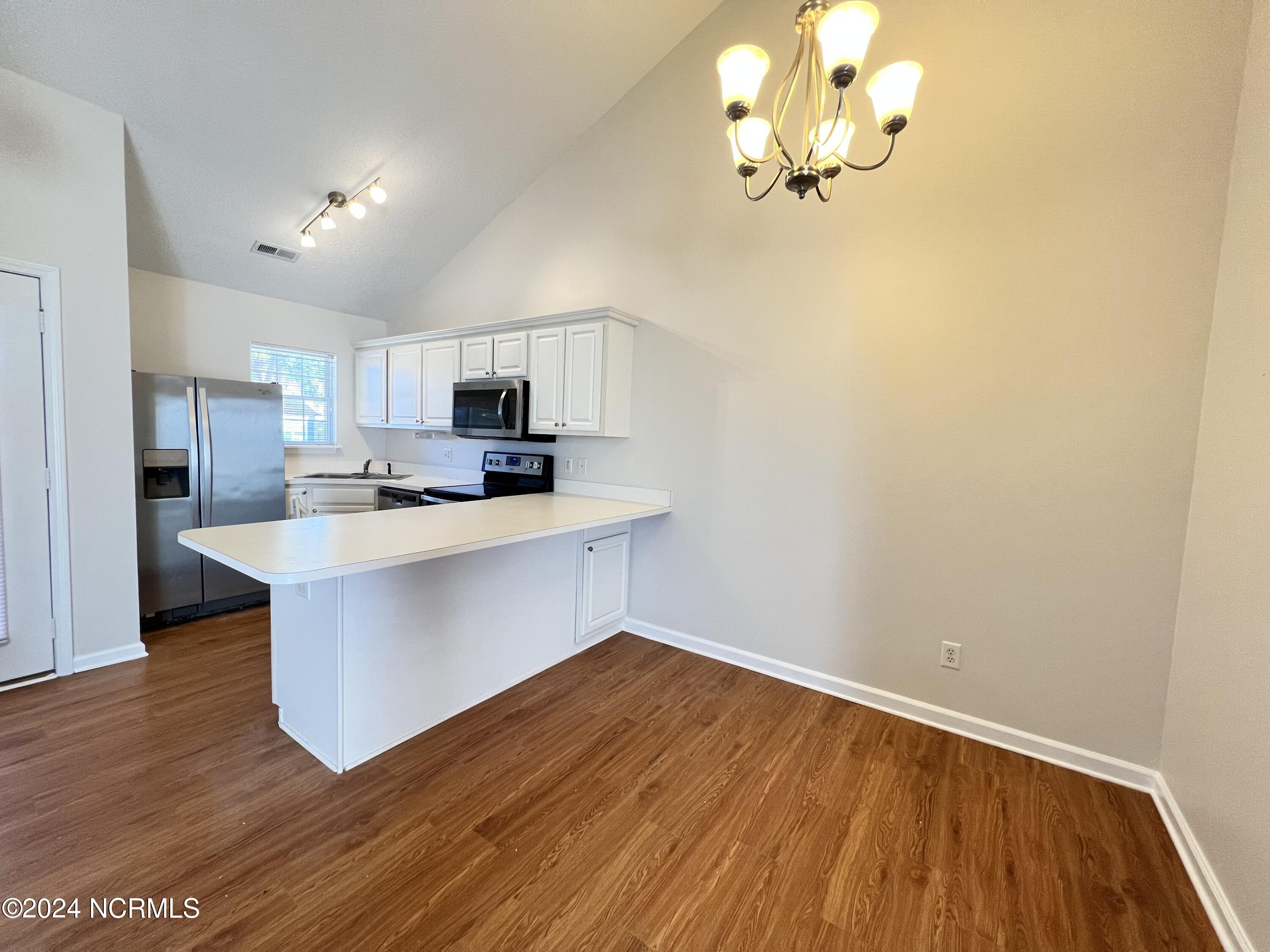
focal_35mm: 13
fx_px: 477
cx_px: 635
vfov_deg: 89.9
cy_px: 476
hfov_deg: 106.2
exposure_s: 1/120
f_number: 1.8
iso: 200
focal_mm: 1.57
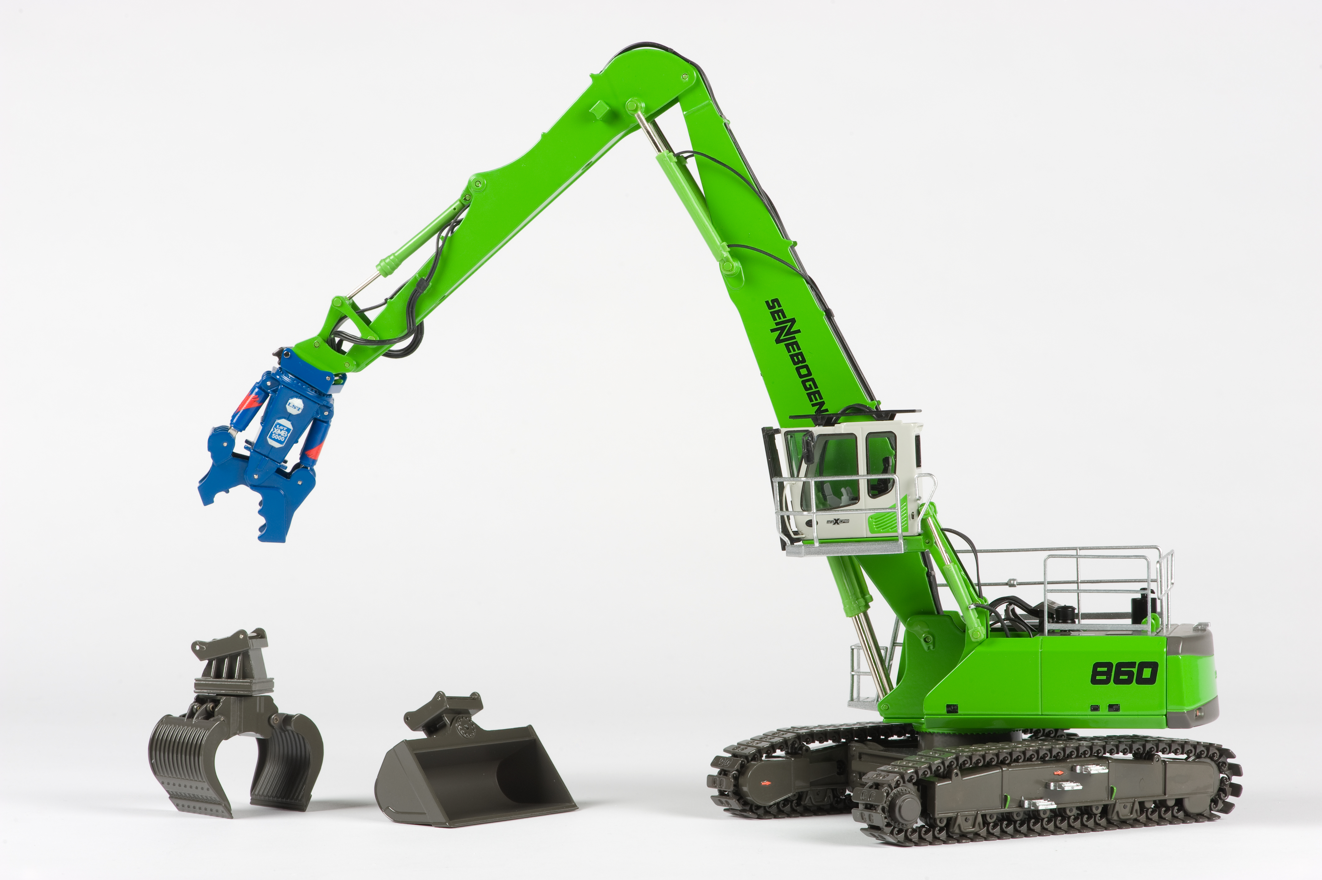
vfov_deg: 13.0
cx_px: 661
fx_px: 3853
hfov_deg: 19.5
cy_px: 440
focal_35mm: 105
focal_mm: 105
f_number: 22
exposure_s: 1/125
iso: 100
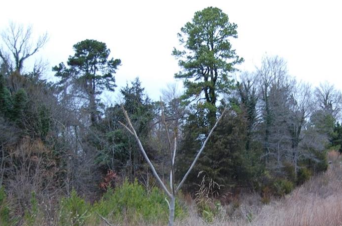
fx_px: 635
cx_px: 237
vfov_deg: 20.1
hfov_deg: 29.9
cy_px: 167
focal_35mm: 67
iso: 200
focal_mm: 30
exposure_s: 1/40
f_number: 4.2
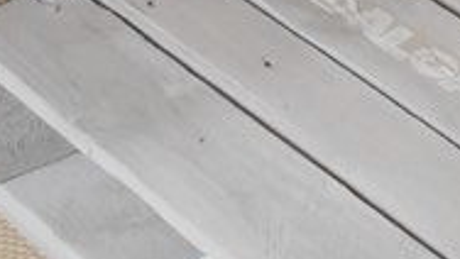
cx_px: 653
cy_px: -117
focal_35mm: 192
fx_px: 2343
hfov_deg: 10.9
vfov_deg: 6.3
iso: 800
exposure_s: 1/40
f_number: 4
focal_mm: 8.3
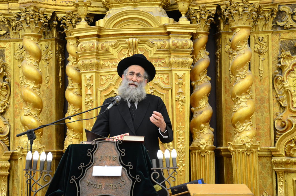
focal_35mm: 99
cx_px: 148
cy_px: 98
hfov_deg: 20.7
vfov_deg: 13.8
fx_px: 812
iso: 800
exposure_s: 1/100
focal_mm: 66
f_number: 5.6
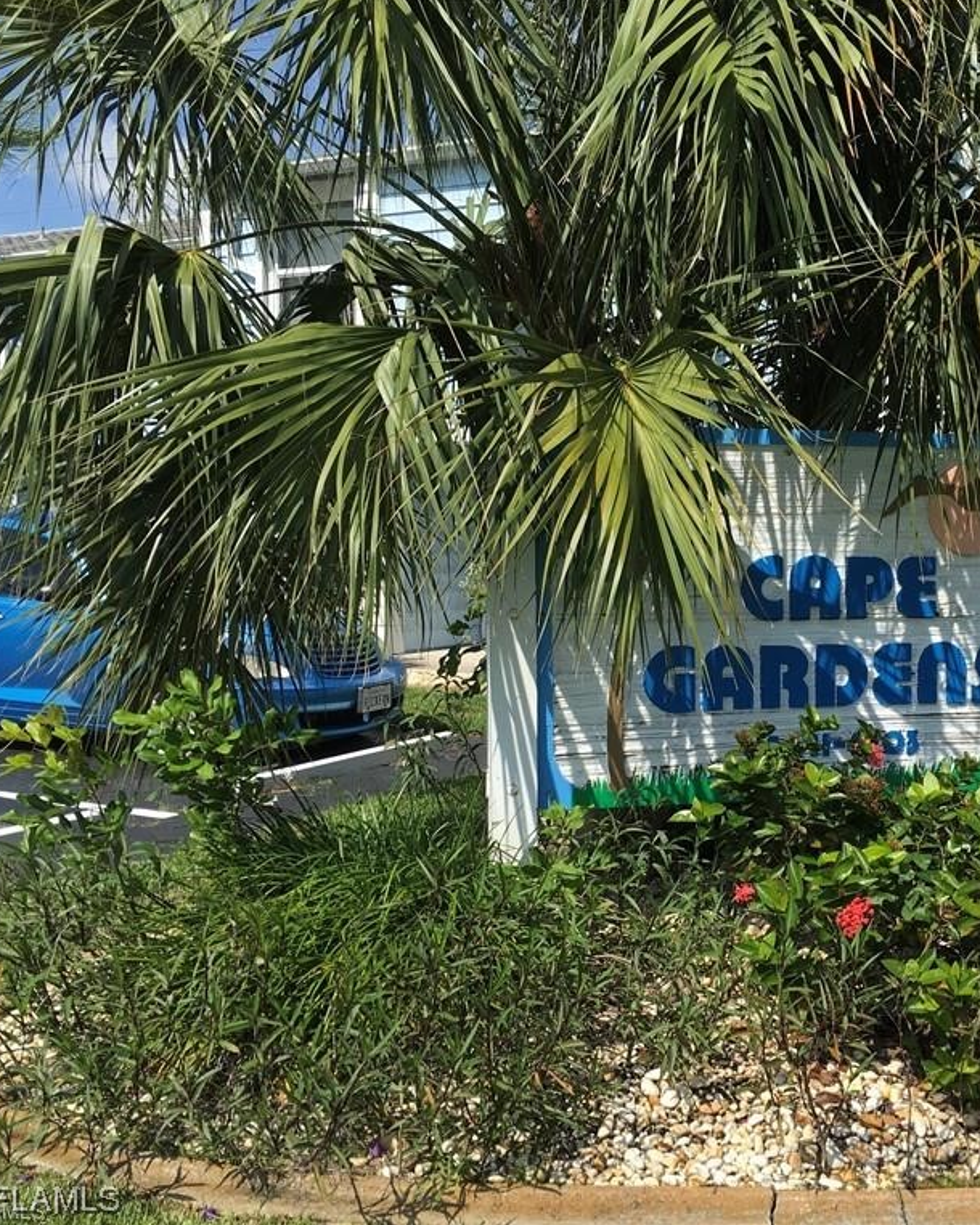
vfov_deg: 47.9
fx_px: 1378
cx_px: 749
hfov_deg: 38.0
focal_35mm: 38
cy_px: 610
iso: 25
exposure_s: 1/1538
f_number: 2.2
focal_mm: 4.15
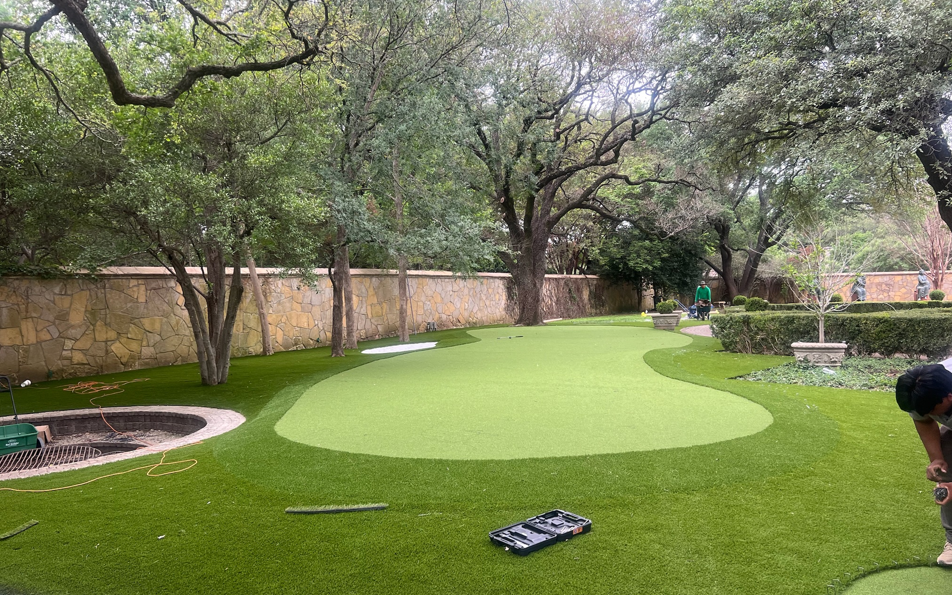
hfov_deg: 66.5
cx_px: 475
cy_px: 331
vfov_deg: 44.5
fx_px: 726
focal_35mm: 28
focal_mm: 5.7
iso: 100
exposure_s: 1/121
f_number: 1.5
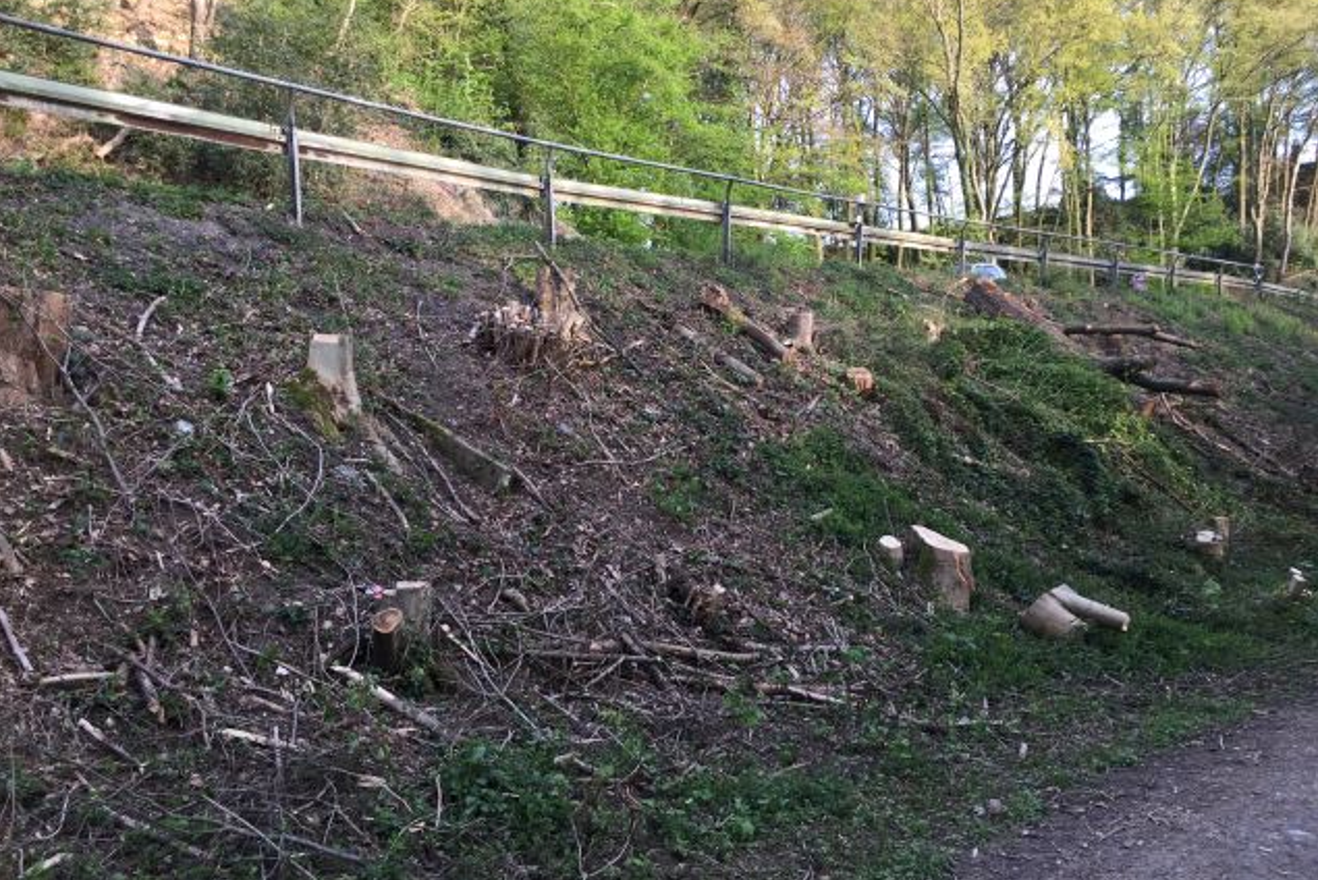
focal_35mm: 31
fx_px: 1135
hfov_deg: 60.3
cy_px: 378
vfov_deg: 42.3
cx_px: 669
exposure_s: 1/100
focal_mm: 4.15
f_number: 2.2
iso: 32
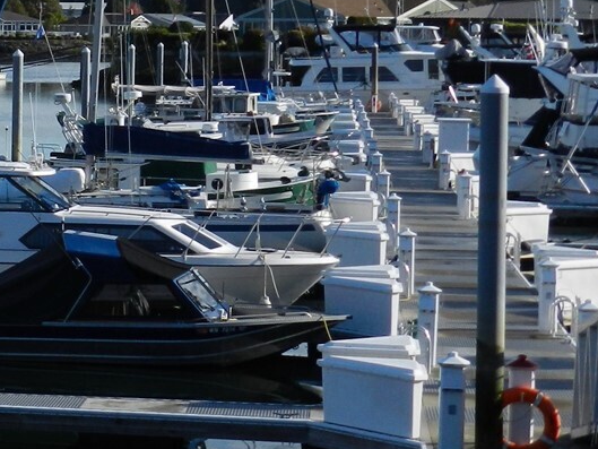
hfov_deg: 13.5
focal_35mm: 139
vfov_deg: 10.6
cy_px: 89
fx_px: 2402
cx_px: -253
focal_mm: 8.1
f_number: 4.2
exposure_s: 1/1250
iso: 160
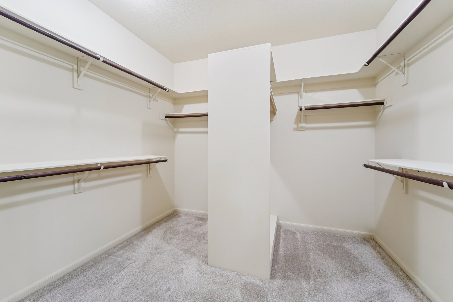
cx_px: 226
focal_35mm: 14
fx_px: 176
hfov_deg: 104.3
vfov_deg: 81.2
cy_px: 151
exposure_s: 1/15
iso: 500
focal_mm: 14
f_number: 8
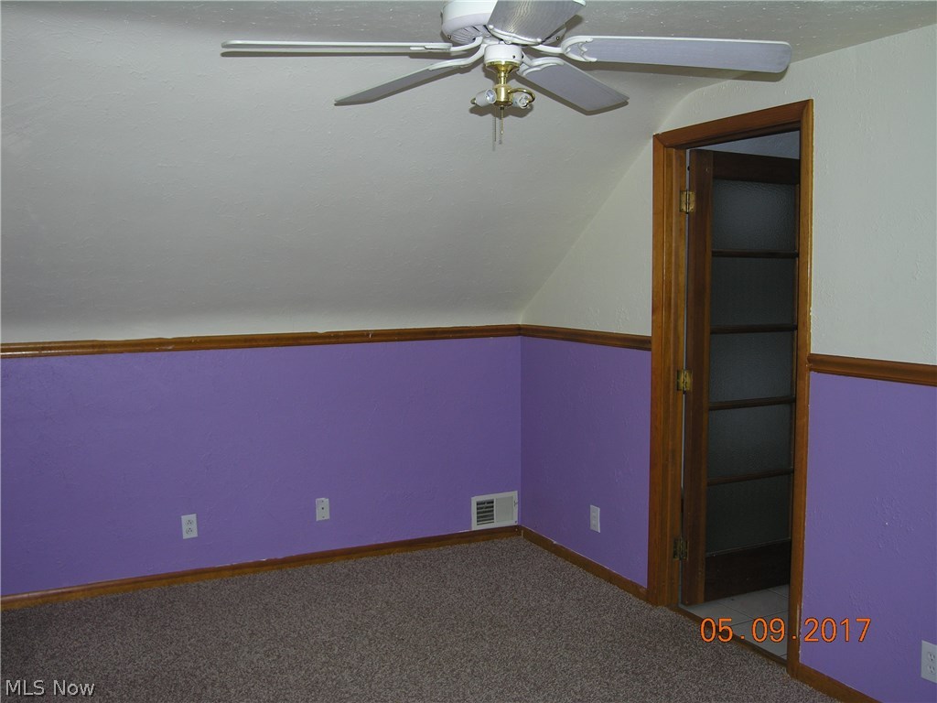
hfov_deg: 56.8
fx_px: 866
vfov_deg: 44.2
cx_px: 468
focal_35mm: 32
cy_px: 352
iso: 50
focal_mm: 8.1
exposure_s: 1/60.1
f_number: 2.9
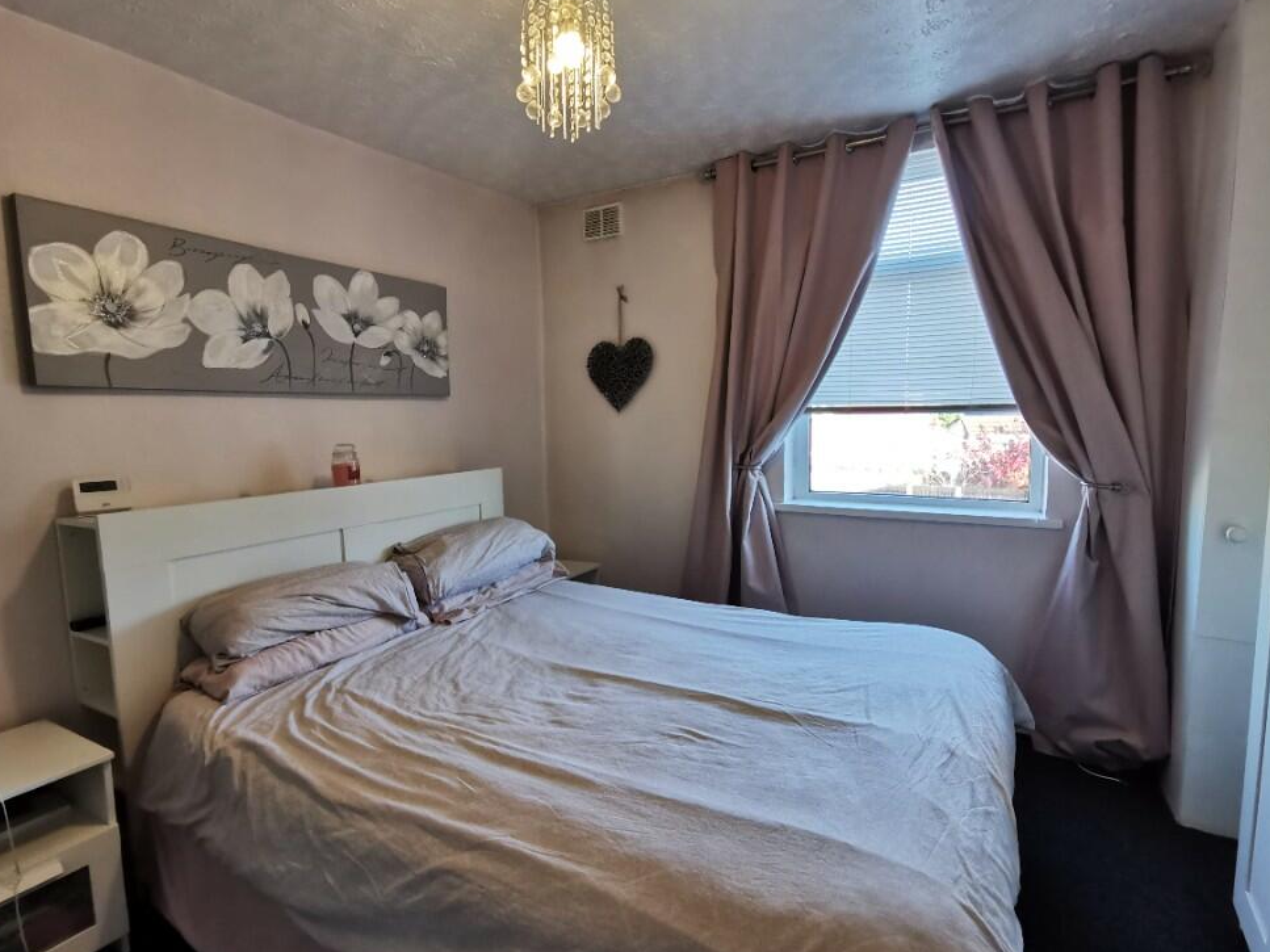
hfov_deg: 87.8
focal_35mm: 18
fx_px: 660
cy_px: 483
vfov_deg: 71.6
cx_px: 636
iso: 200
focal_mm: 2.26
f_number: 2.2
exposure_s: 1/50
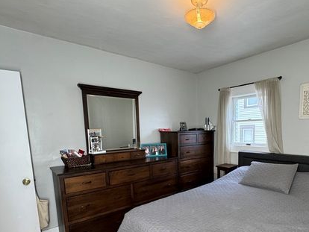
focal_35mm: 22
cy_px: 155
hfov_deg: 75.0
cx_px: 194
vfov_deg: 59.7
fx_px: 196
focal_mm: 2.22
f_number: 2.2
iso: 160
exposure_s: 1/120
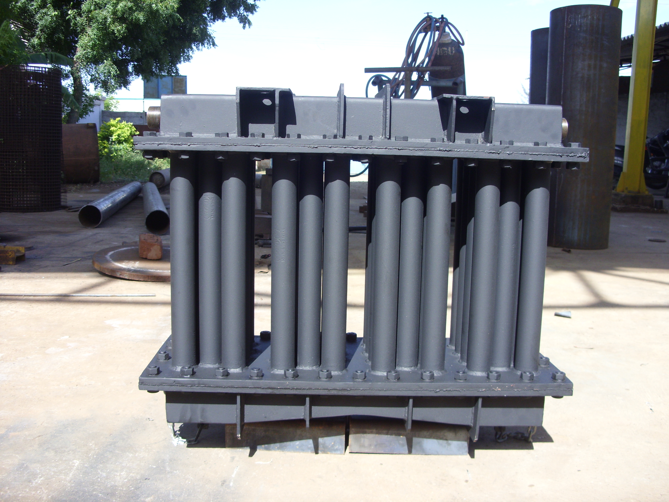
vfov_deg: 37.7
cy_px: 251
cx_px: 334
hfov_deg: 49.0
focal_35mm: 38
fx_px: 734
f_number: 2.8
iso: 50
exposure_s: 1/402
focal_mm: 6.3
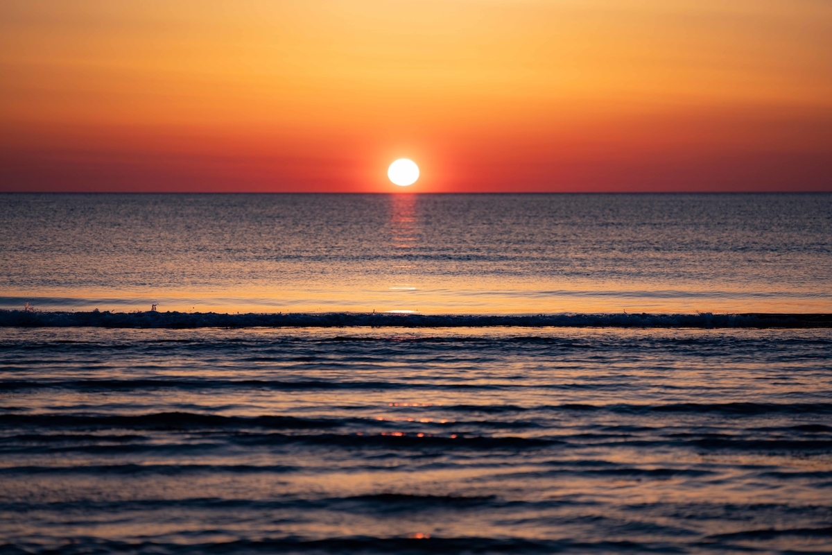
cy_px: 278
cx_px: 416
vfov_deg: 10.2
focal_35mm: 135
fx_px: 3120
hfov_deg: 15.2
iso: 100
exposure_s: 1/4000
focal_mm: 135
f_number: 1.8
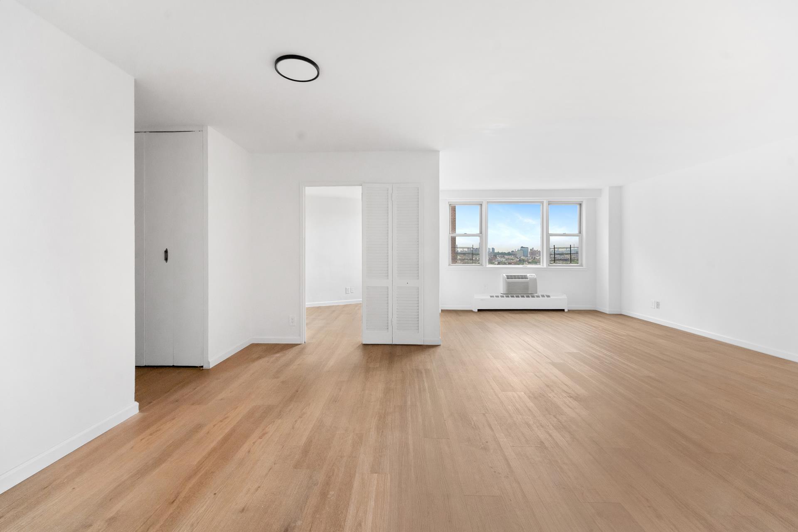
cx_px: 399
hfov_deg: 104.3
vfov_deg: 81.2
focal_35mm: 14
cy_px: 266
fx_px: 310
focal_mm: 14
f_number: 8
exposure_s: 1/125
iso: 2000
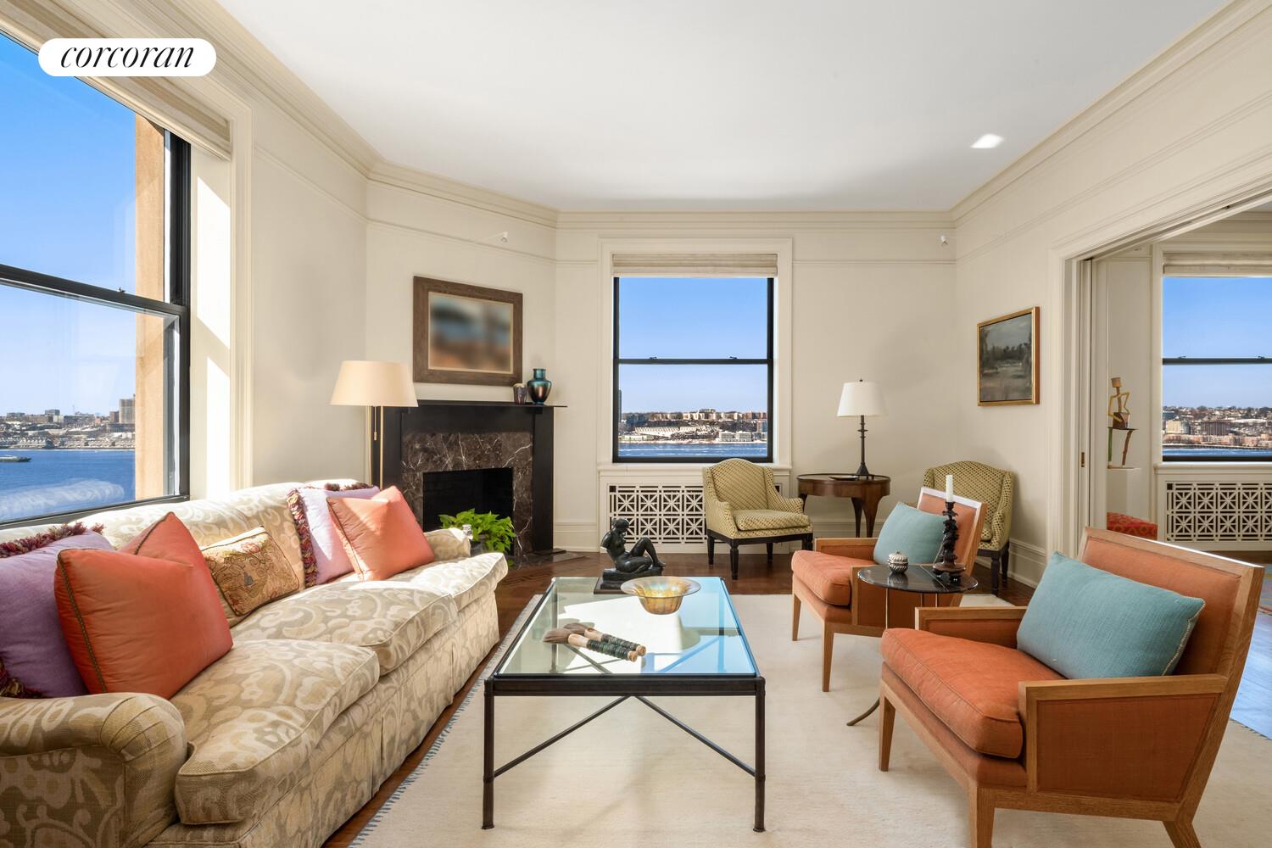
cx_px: 636
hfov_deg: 93.3
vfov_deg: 70.4
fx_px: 601
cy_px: 424
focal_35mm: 17
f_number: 22
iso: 500
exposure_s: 1/15
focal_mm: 17
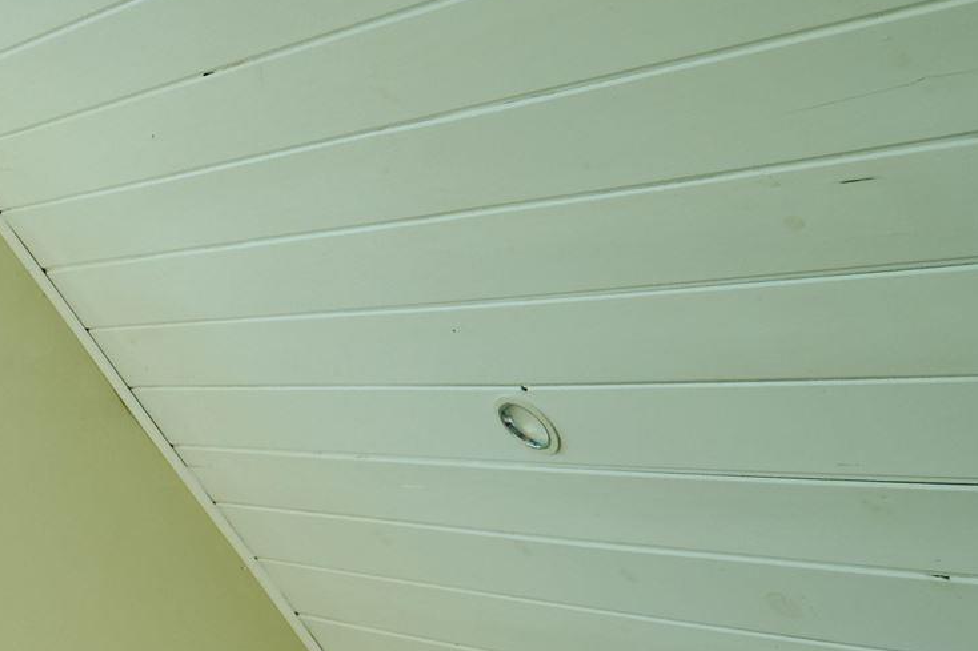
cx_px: -839
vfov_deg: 18.9
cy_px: 833
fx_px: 1820
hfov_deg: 20.2
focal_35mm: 67
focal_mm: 16
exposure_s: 1/8000
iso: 1250
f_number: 2.8
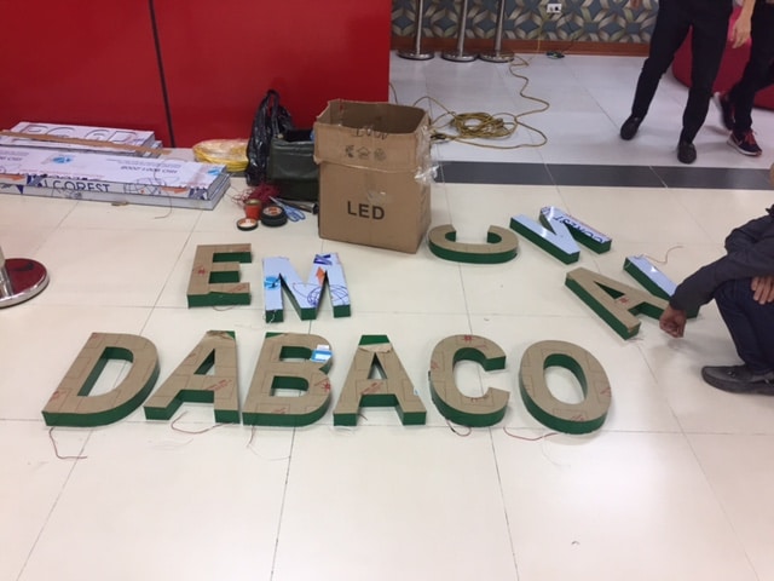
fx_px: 648
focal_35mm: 29
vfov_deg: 48.2
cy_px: 290
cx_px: 387
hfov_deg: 61.7
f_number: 2.2
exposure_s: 1/33
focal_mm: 4.15
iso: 64
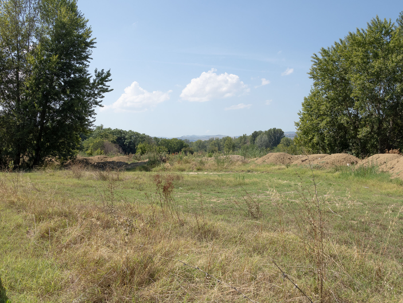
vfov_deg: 41.8
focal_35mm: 34
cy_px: 152
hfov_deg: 54.0
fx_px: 396
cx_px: 202
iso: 200
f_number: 7.1
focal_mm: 17
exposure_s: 1/500
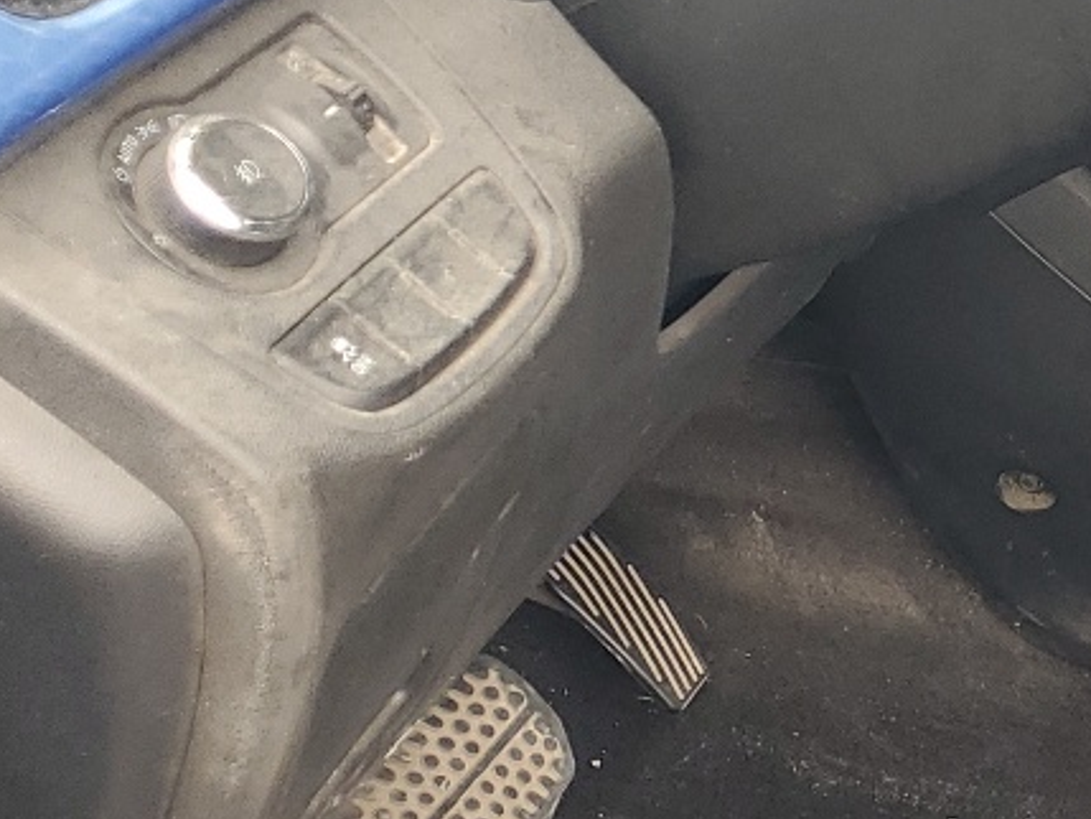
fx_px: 3058
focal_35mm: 97
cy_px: 165
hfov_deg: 16.6
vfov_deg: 15.2
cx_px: 2014
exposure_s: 1/182
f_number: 1.5
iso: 50
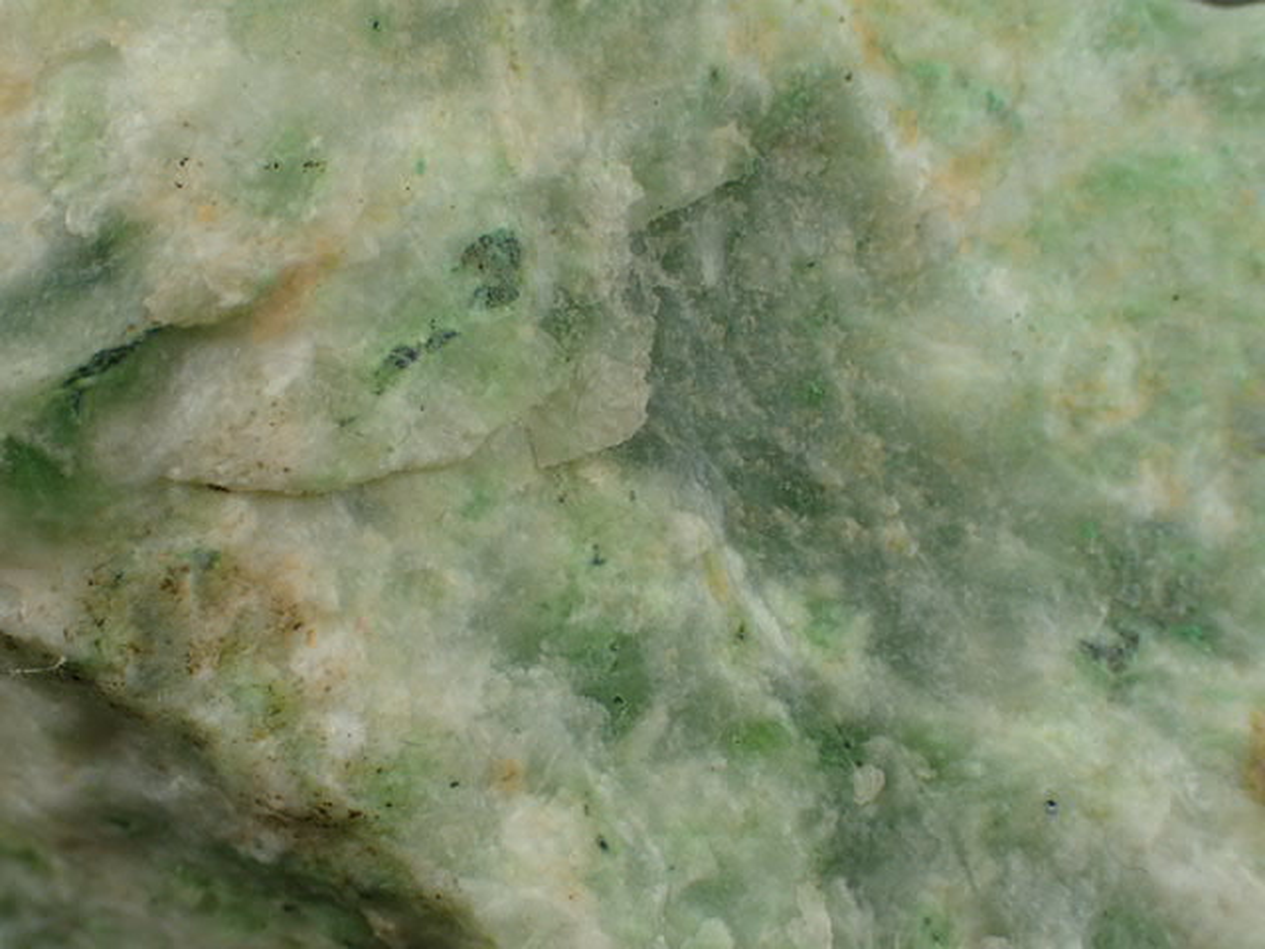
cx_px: 632
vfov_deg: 25.7
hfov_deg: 33.8
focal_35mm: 57
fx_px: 2083
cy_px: 474
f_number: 3.5
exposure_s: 1/200
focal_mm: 10.29
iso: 160
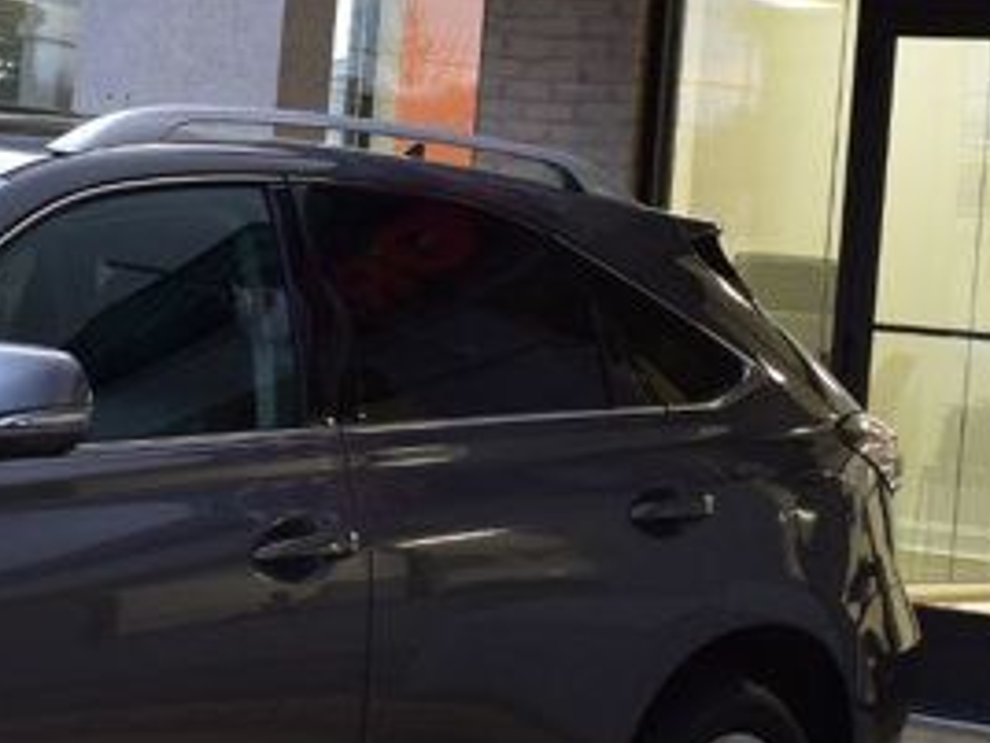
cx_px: 454
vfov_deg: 11.7
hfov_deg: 15.5
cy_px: 333
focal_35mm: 127
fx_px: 3628
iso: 400
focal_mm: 23
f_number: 6.3
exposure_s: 1/20
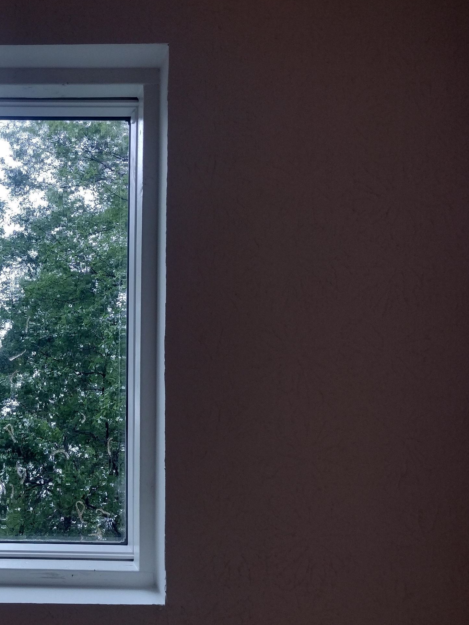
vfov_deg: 43.7
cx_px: 21
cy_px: 359
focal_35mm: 43
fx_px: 777
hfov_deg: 31.5
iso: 101
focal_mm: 4.71
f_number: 1.7
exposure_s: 1/60
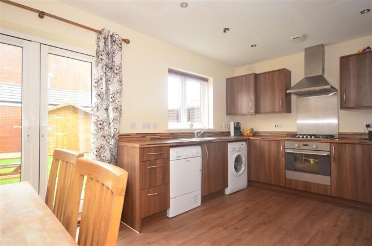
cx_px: 186
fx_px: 216
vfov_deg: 59.2
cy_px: 123
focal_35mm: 21
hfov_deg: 81.3
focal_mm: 14
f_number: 5
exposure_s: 1/8
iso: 640
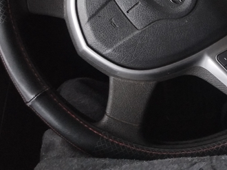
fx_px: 499
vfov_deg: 18.3
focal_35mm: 76
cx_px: 159
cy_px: -41
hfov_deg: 25.4
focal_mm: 3.95
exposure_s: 1/33.3
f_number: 1.8
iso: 481
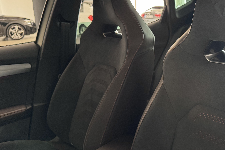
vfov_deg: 34.2
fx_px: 244
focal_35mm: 39
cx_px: 162
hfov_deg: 48.1
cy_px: 67
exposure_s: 1/60
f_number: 1.78
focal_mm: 6.76
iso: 320
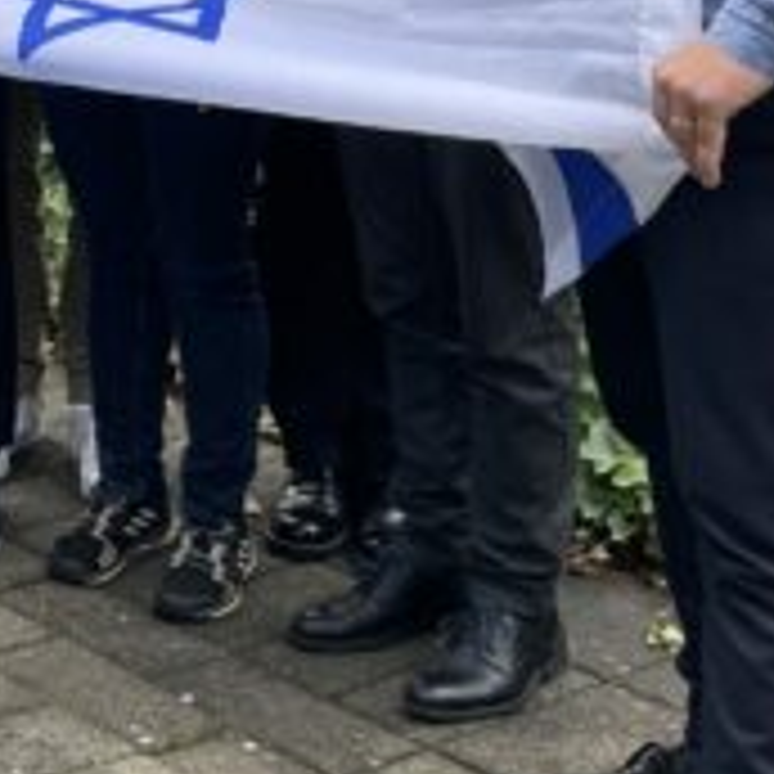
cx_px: -500
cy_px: -9
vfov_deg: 19.3
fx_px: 2201
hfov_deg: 17.3
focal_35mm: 87
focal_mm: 4.2
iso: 32
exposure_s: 1/201
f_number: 1.6
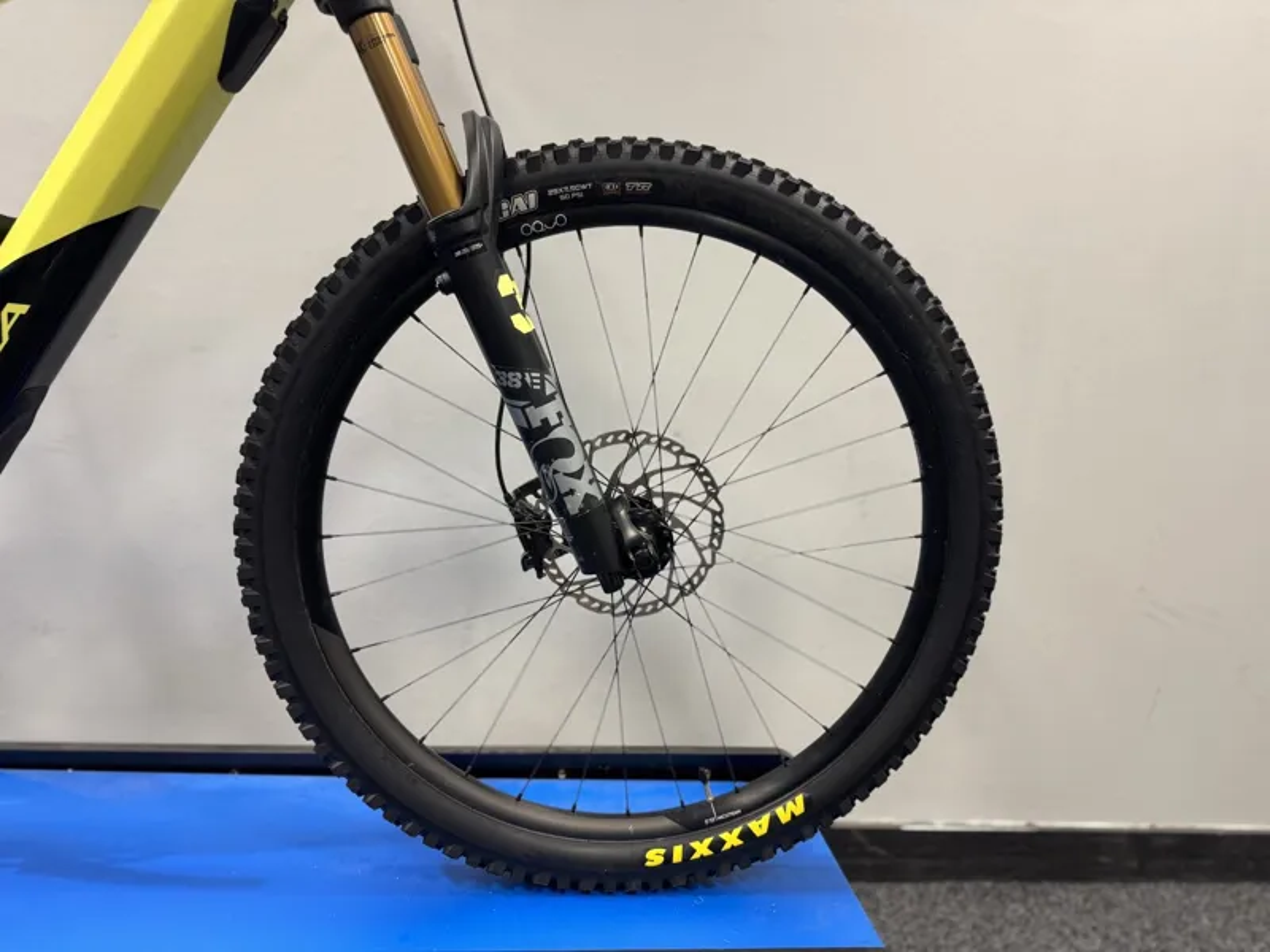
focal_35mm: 24
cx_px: 635
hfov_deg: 71.6
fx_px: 881
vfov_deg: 56.8
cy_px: 476
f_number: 1.78
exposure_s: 1/50
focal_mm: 6.76
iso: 160
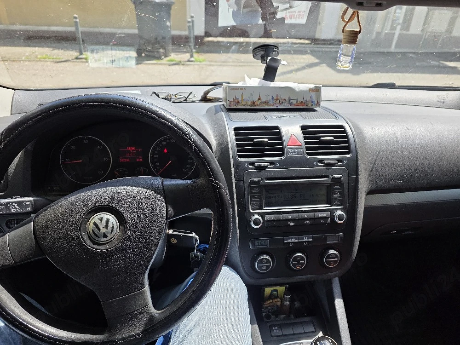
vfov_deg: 58.9
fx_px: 306
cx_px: 230
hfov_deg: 73.9
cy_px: 172
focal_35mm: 23
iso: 80
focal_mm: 6.3
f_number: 1.7
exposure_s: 1/1667
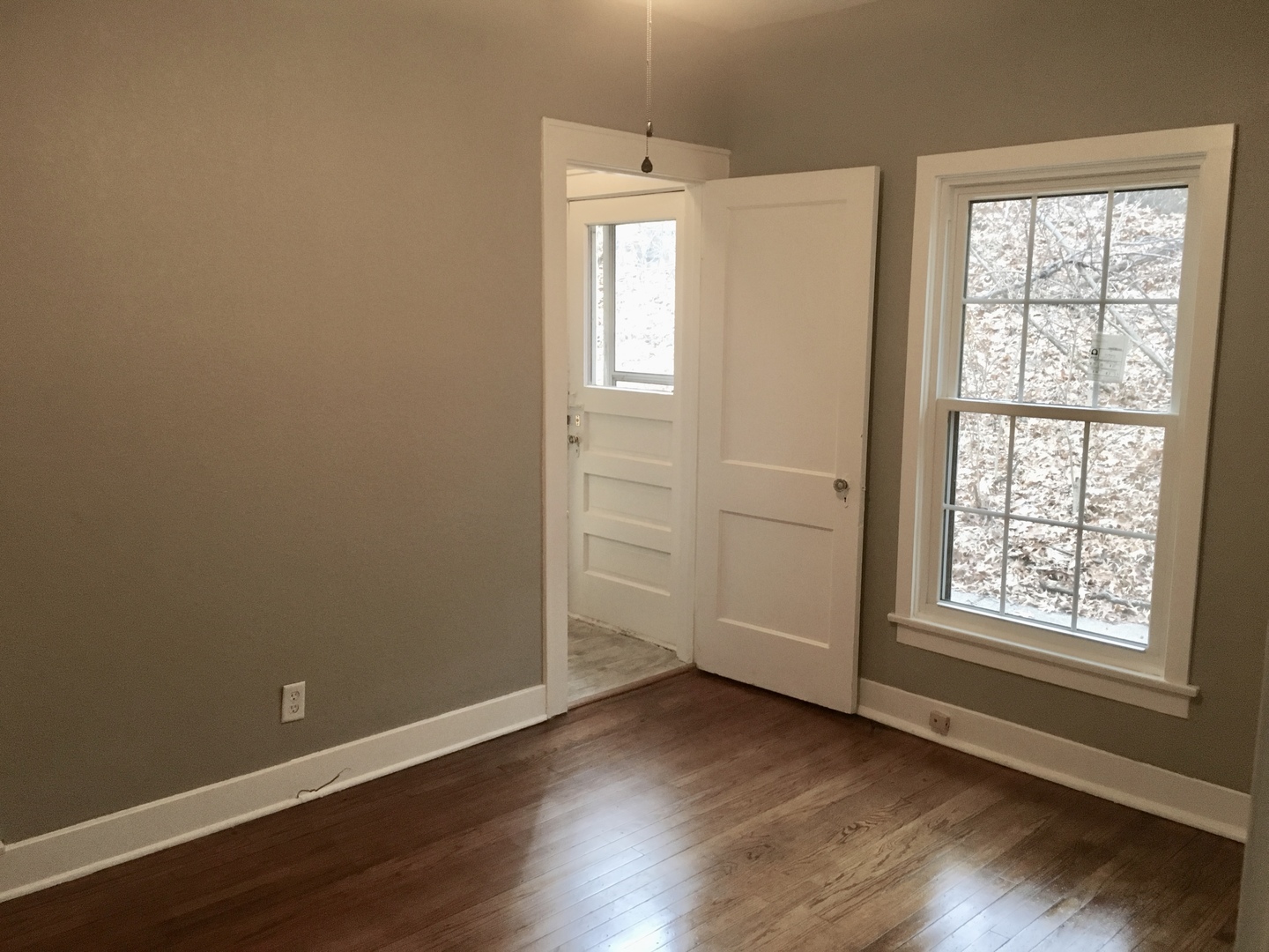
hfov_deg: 61.7
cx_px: 634
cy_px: 476
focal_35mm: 29
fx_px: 1063
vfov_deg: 48.2
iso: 125
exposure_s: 1/30
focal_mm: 4.15
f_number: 2.2
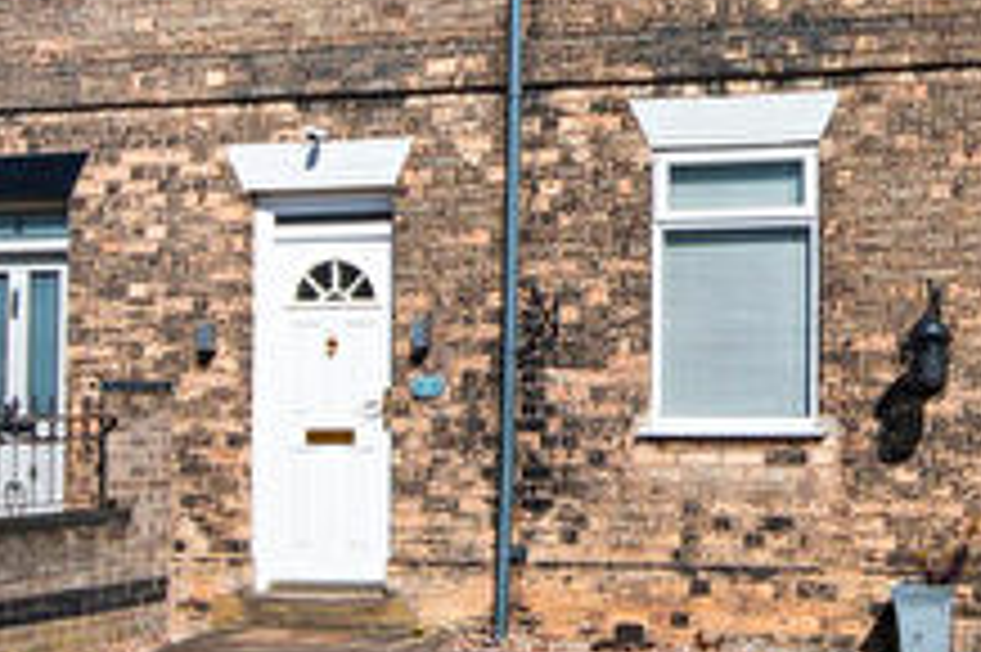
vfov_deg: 21.6
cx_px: 738
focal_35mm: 61
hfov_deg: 32.3
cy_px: 43
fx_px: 1661
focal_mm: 13
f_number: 8
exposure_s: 1/500
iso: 100
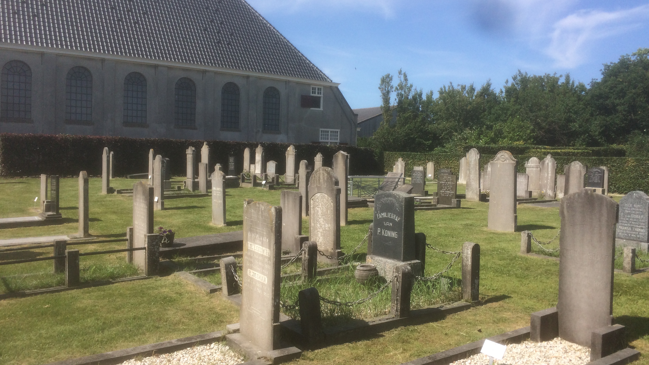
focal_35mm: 32
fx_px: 551
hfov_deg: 61.0
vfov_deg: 36.7
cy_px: 176
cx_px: 323
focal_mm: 4.15
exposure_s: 1/1953
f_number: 2.2
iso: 32
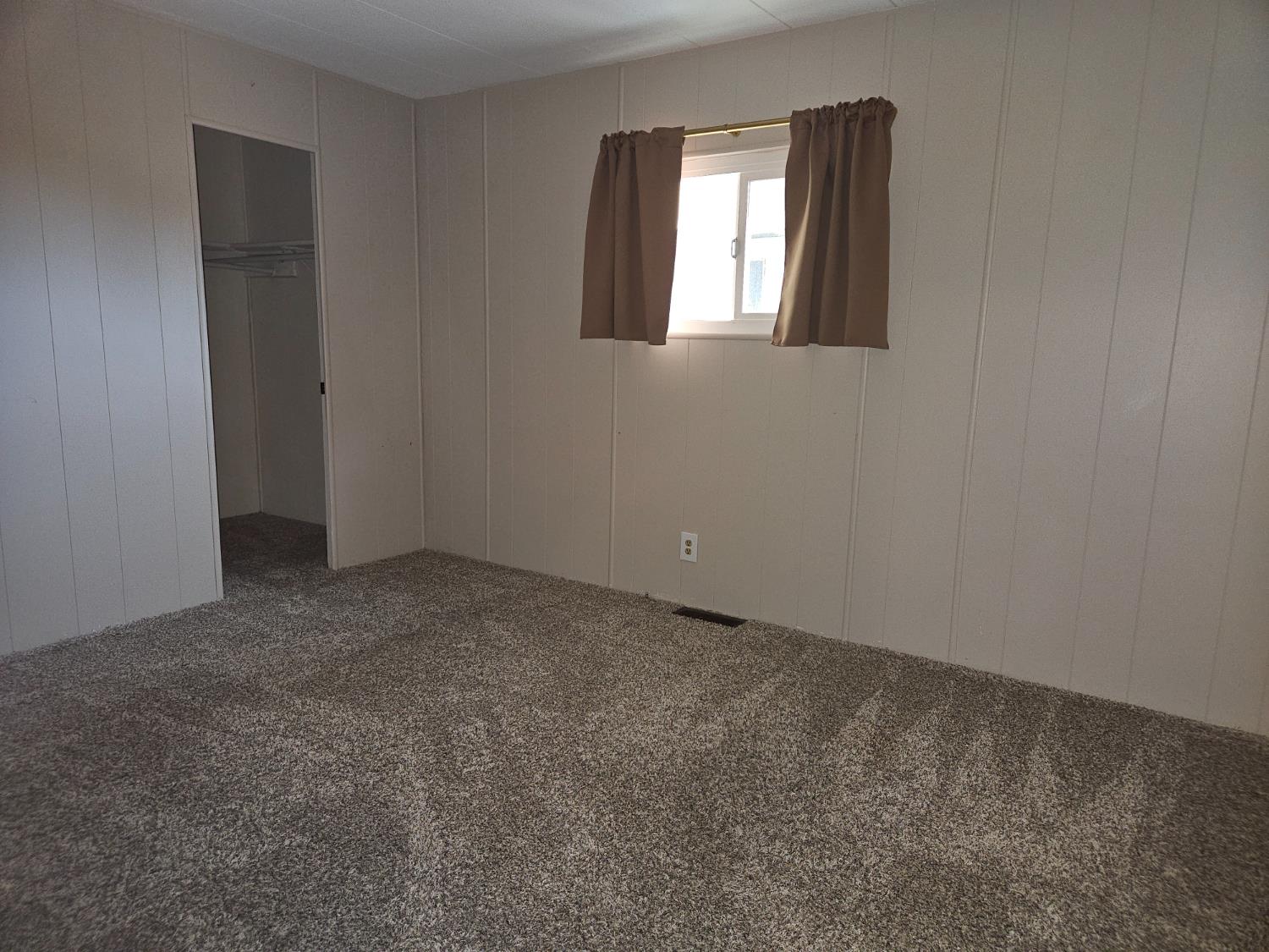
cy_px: 476
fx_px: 843
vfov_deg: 58.9
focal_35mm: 23
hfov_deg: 73.9
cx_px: 634
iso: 125
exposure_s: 1/10.5
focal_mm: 5.4
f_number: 1.8
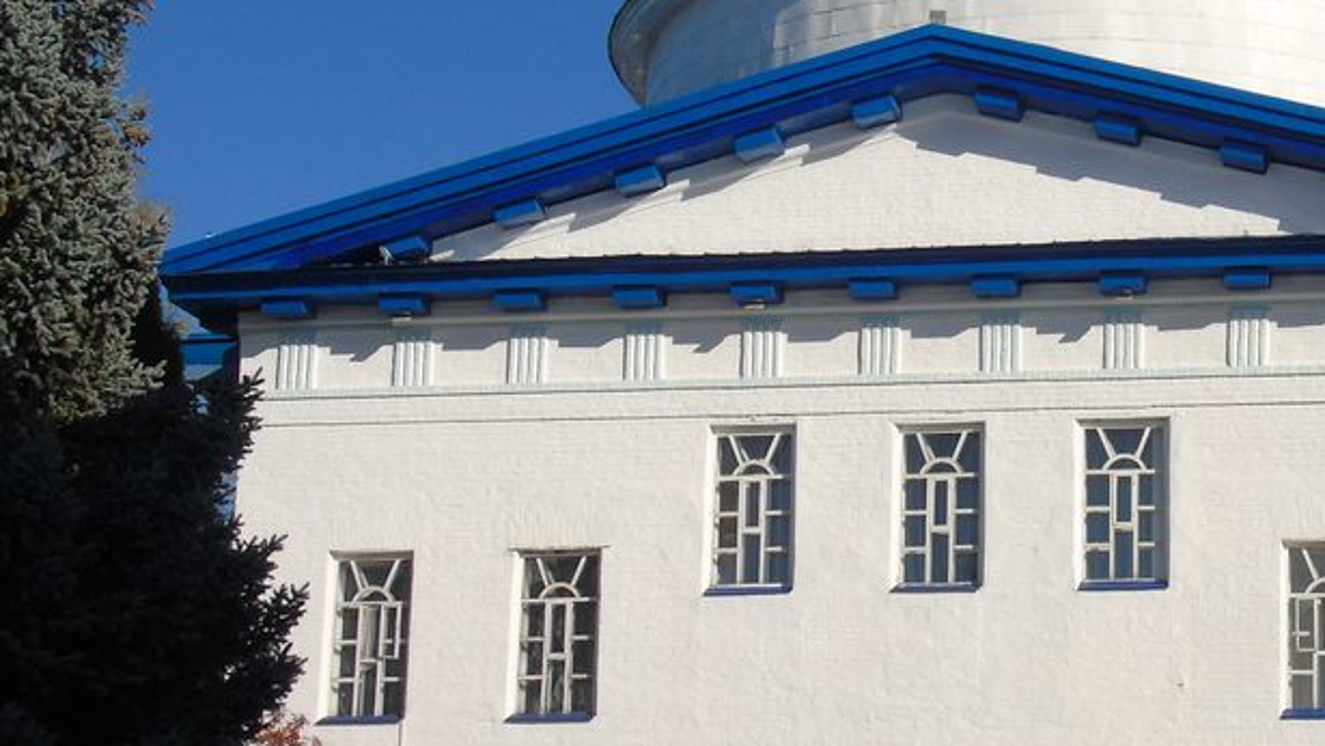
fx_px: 2986
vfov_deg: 14.2
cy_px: 390
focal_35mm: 85
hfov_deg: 24.6
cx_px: 1051
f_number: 4.6
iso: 80
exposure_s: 1/1000
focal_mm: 7.1
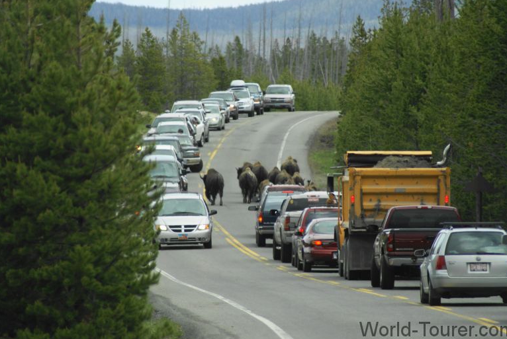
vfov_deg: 2.9
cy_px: 164
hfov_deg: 4.4
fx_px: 6628
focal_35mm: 470
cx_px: 251
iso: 250
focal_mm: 300
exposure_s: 1/500
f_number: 5.6
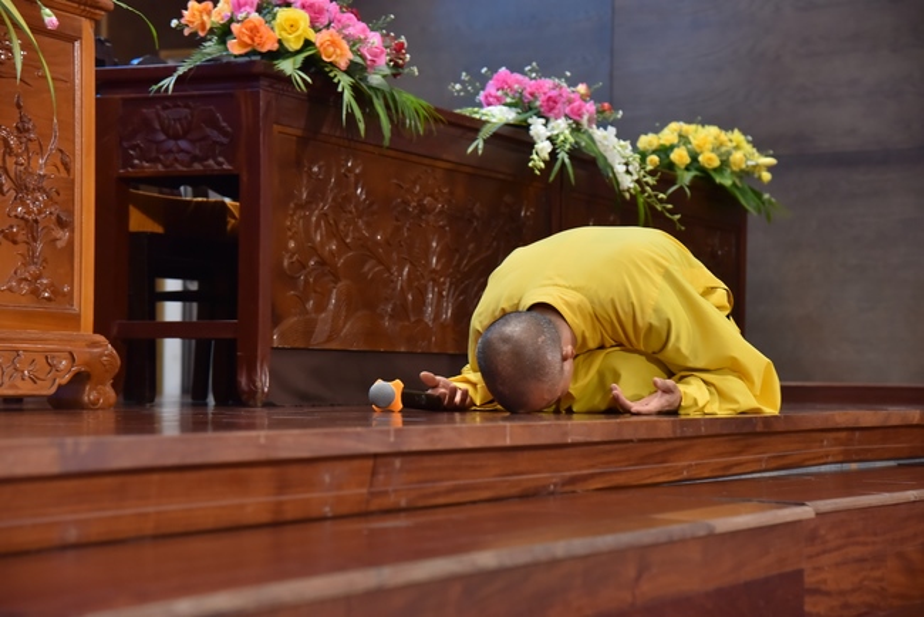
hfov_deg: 23.9
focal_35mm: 85
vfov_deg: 16.1
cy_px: 308
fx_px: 2183
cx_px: 462
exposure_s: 1/160
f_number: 5.6
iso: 2000
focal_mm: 85
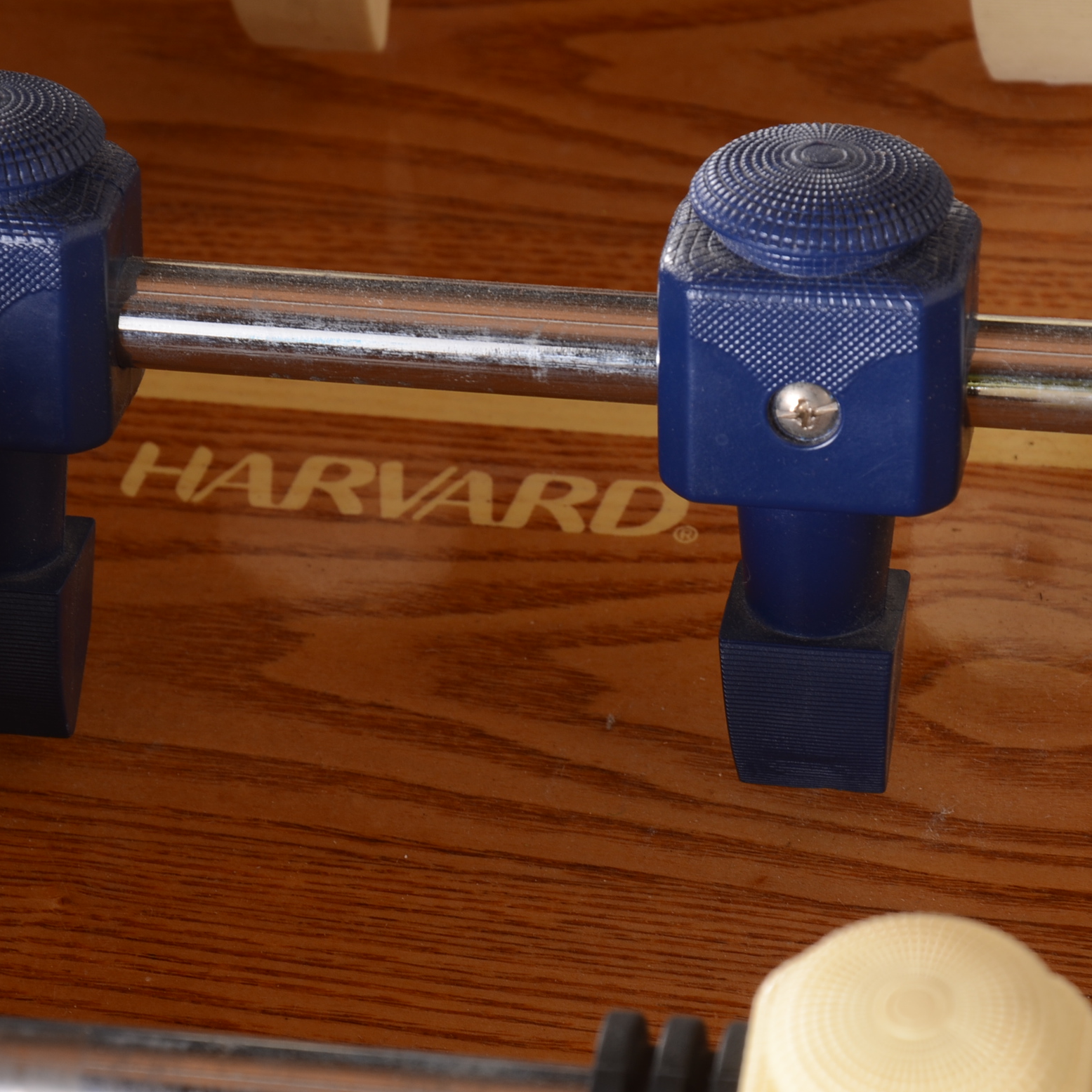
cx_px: 464
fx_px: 7555
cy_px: 553
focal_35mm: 212
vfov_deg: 8.3
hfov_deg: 8.3
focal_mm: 105
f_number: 10
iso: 125
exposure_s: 1/80
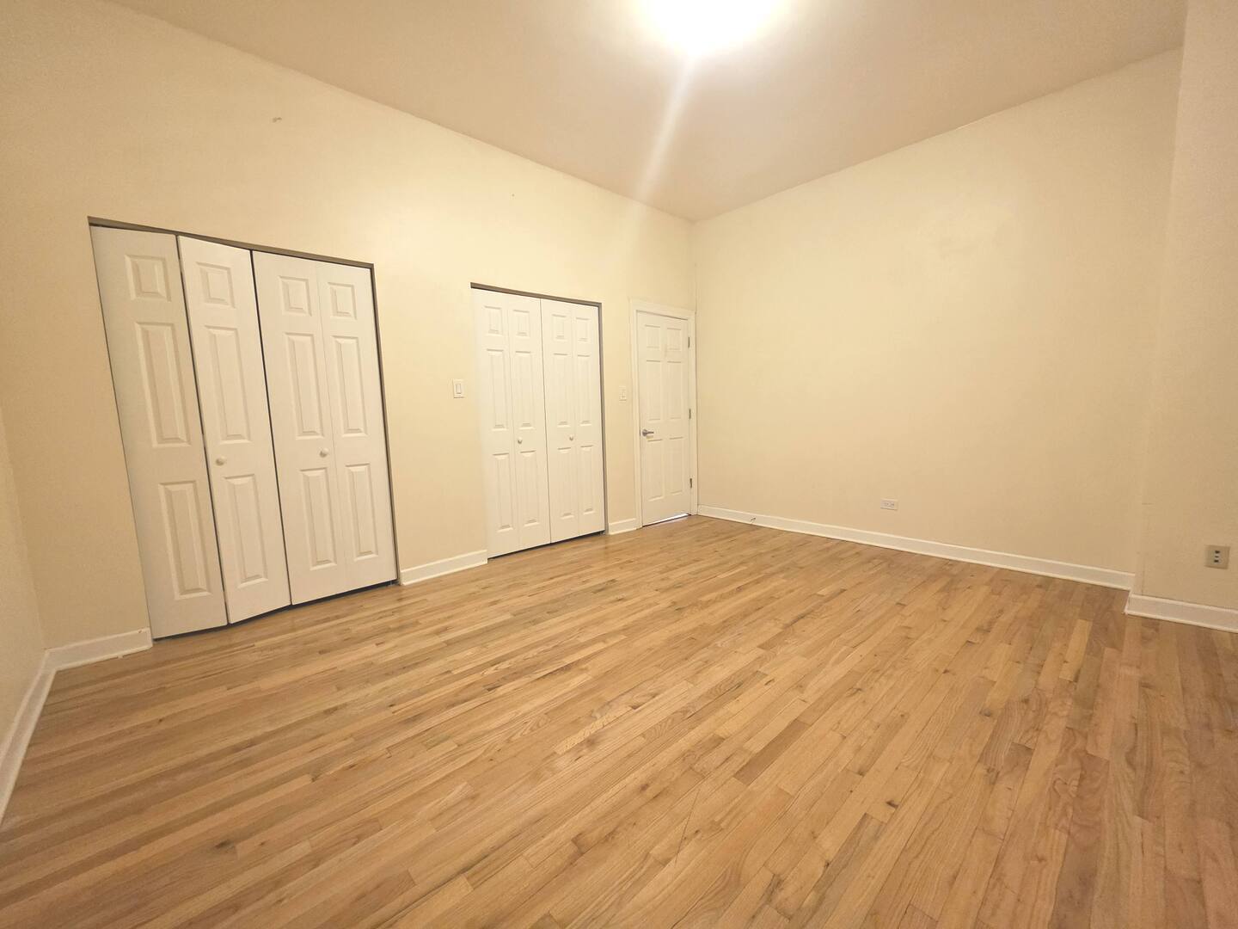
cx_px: 619
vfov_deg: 89.9
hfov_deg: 106.2
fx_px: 465
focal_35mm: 13
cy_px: 464
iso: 800
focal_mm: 2.2
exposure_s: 1/60
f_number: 1.9
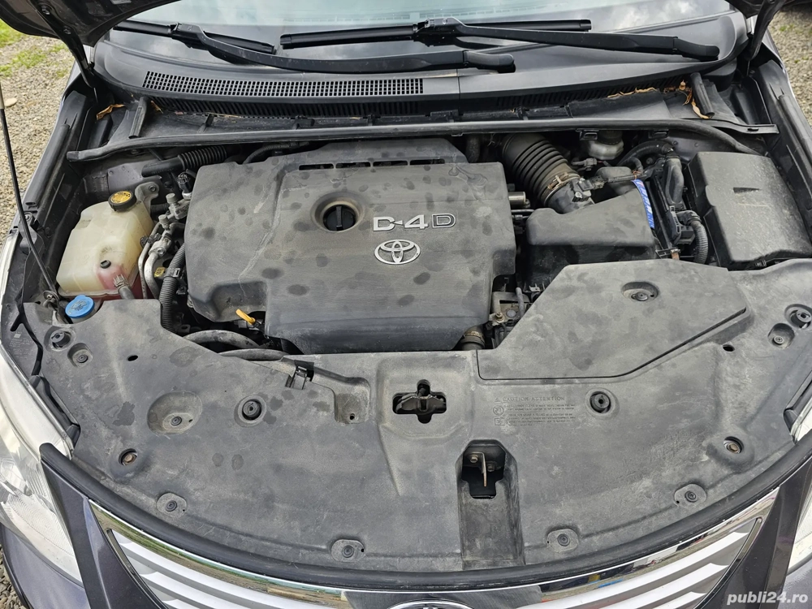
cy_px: 304
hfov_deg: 73.9
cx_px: 406
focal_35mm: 23
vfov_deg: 58.9
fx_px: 540
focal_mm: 6.3
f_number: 1.7
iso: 25
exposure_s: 1/190
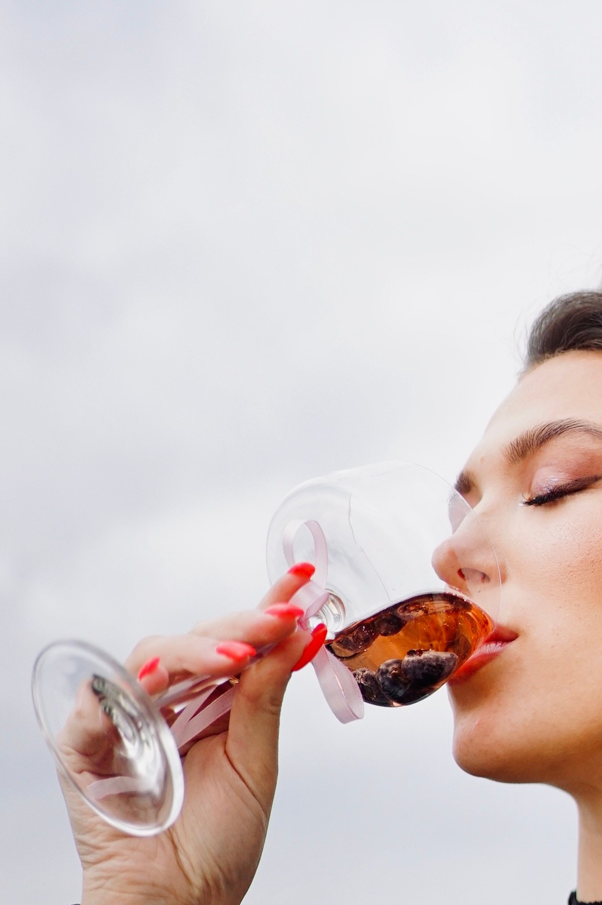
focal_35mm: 68
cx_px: 560
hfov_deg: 19.6
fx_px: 1709
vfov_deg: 28.7
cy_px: 788
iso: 800
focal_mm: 35
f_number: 1.8
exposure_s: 1/8000
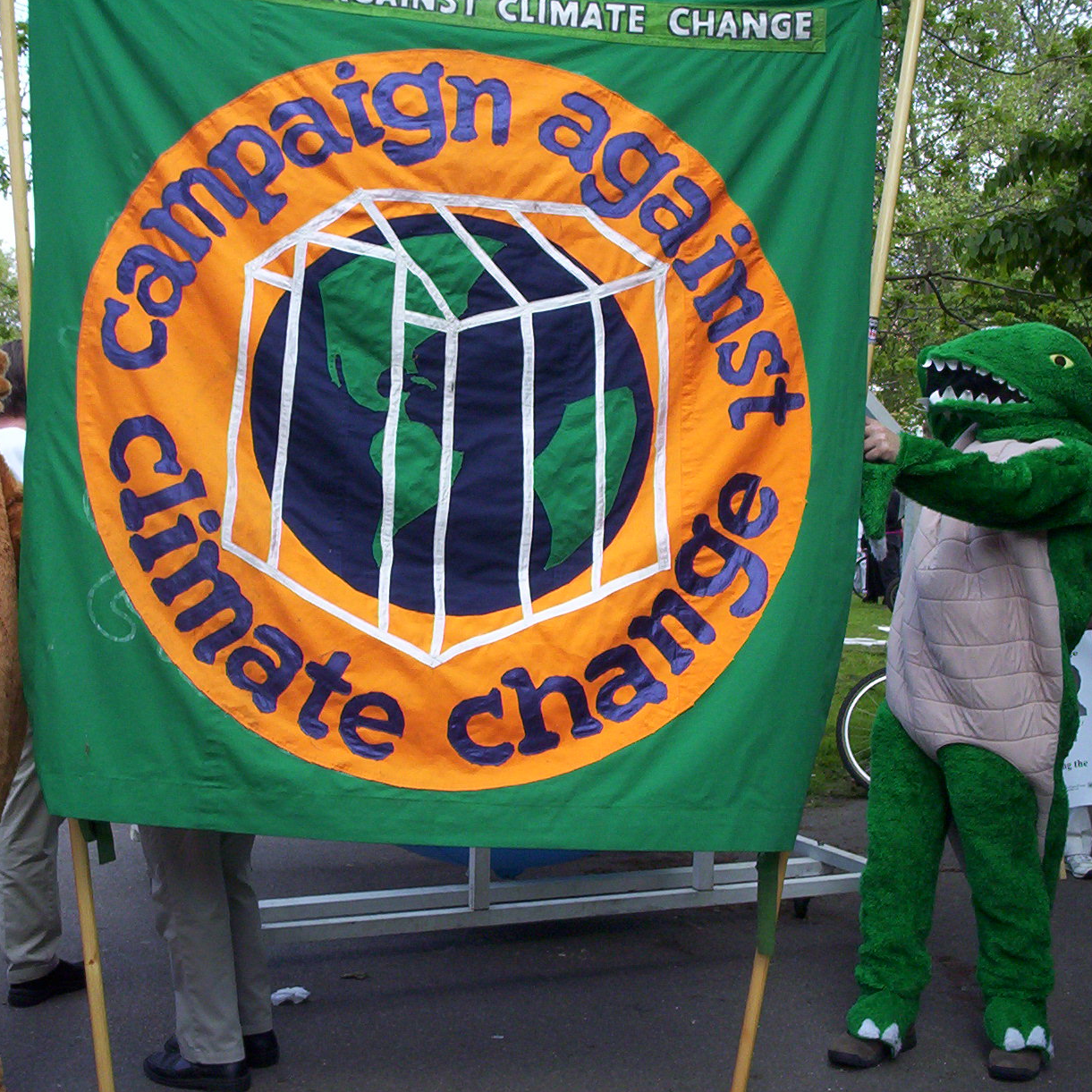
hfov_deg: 37.5
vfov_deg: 37.6
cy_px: 542
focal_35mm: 45
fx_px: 1606
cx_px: 495
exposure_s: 1/160
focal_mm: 4.99
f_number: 4.5
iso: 100
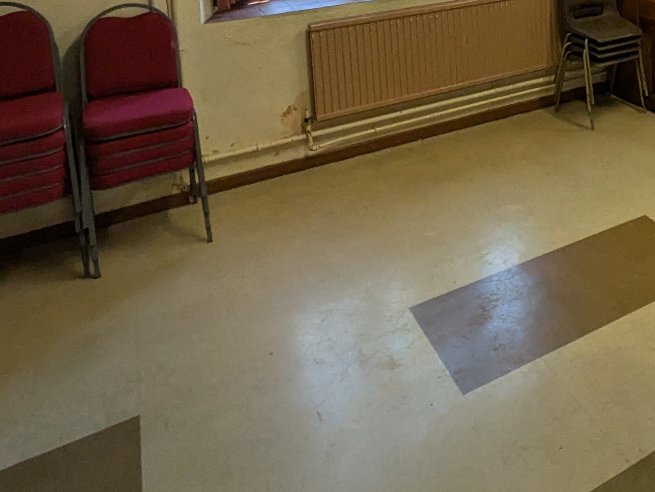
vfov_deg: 31.5
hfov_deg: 41.2
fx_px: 738
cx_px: 667
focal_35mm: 39
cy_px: -82
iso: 108
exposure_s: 1/209
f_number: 2.2
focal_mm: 1.83
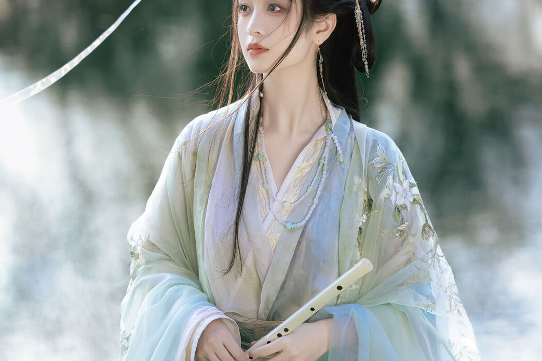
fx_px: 2589
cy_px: 210
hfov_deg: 11.9
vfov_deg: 8.0
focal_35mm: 172
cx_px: 272
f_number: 2.8
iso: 320
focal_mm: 115
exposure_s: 1/800
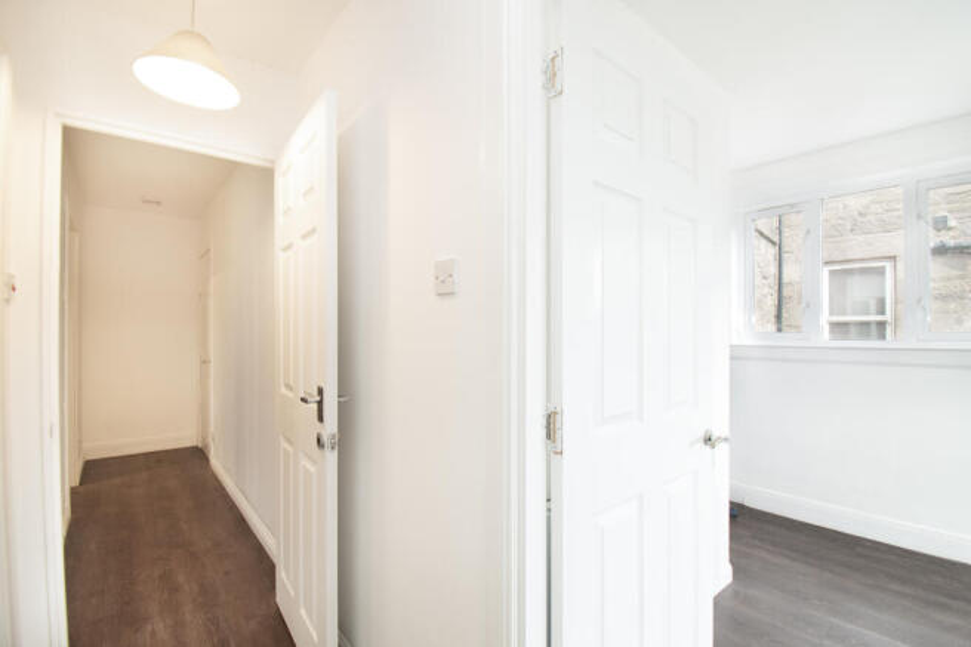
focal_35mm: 15
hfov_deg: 100.4
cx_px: 486
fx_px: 404
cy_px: 324
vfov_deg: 77.3
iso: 320
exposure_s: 1/2.5
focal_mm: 10
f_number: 9
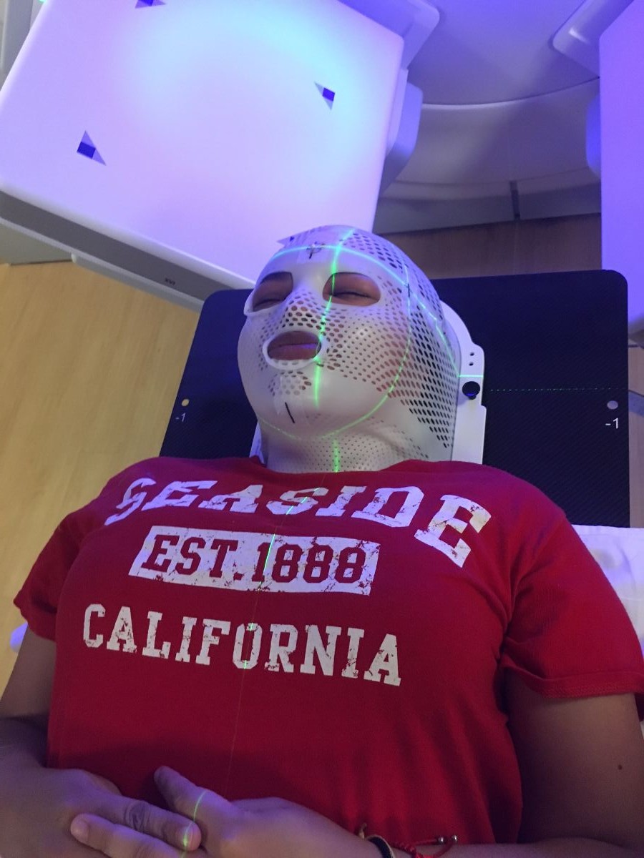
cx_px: 322
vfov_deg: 61.7
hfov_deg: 48.2
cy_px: 429
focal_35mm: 29
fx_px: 719
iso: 250
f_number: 2.2
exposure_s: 1/15
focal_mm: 4.15
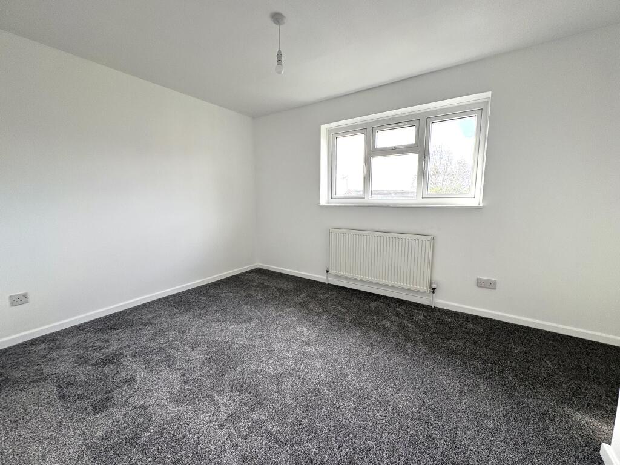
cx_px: 310
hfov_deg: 102.1
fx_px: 251
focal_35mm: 14
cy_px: 232
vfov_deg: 85.7
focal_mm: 2.22
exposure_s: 1/134
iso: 64
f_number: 2.2
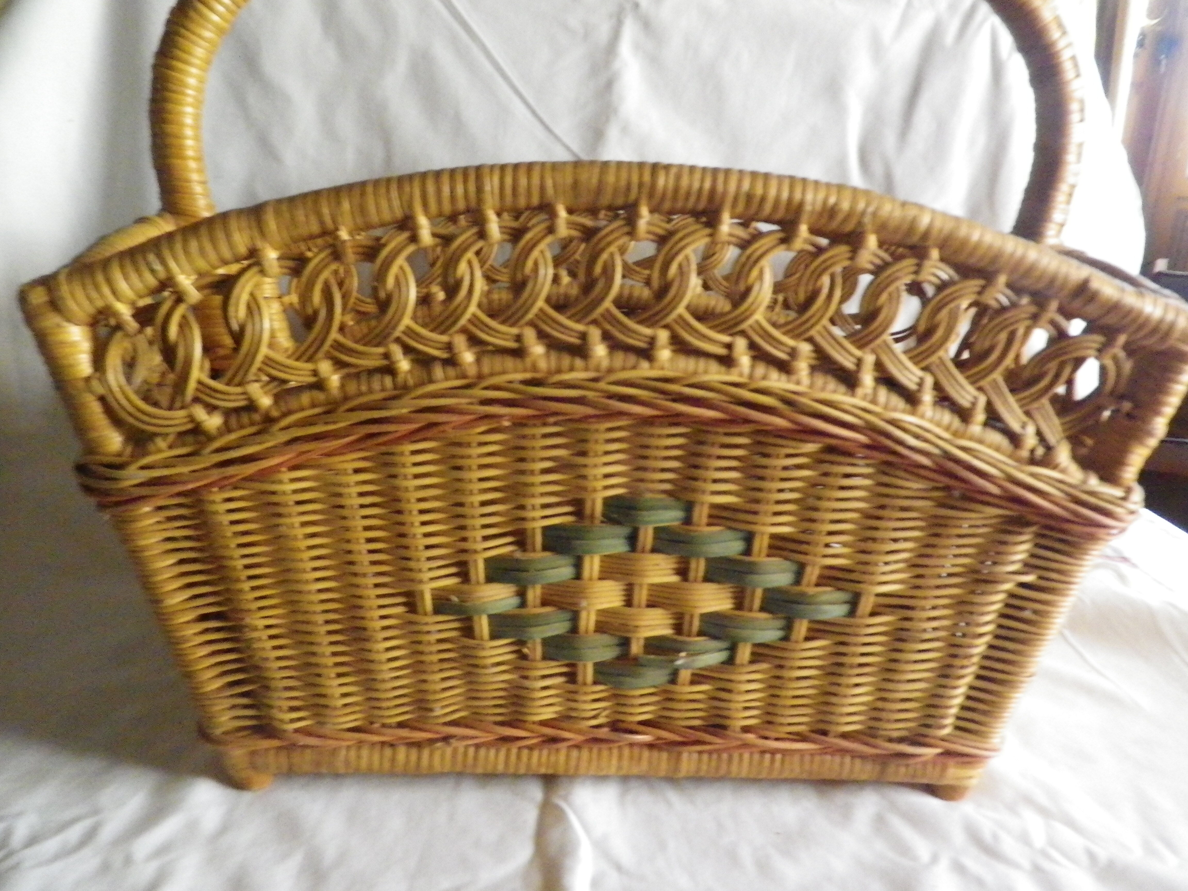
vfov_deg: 54.9
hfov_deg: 69.4
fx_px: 858
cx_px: 594
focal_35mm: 25
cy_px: 446
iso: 800
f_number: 3.5
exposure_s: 1/6
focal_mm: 4.5
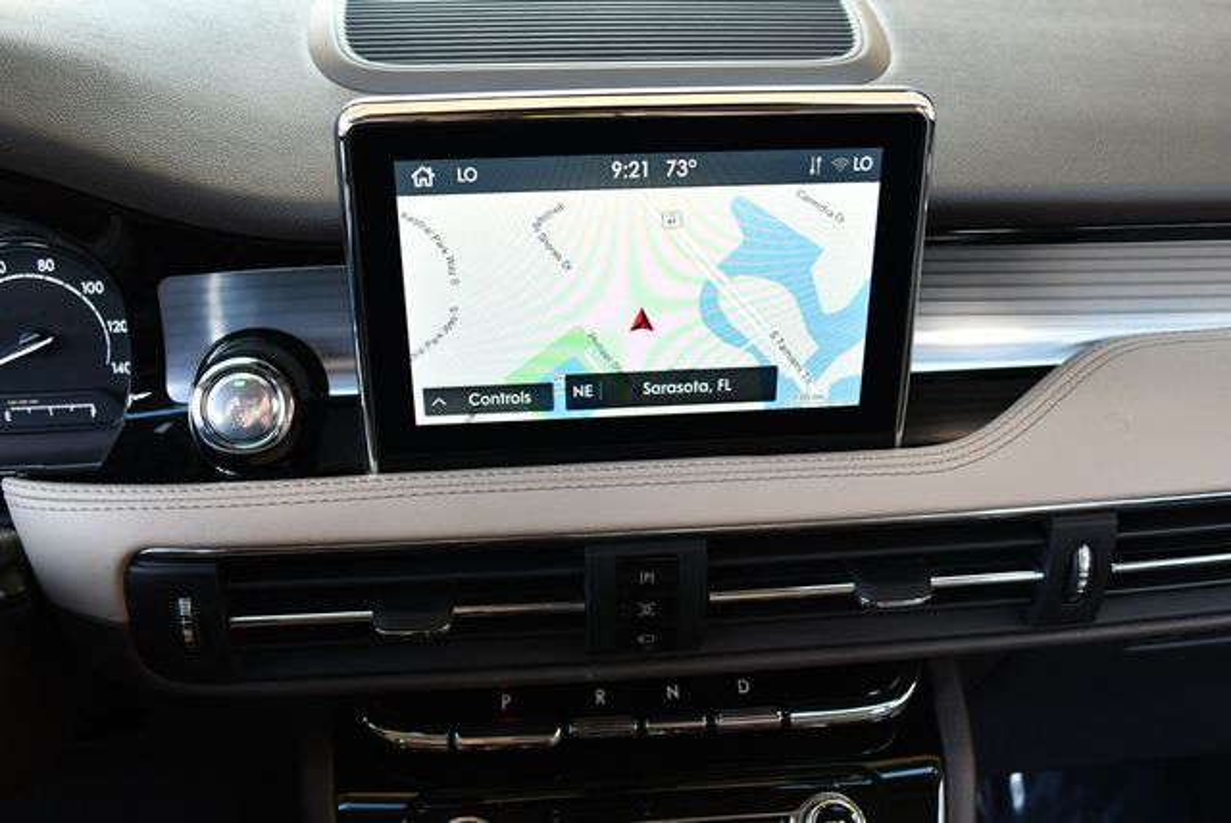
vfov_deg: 36.9
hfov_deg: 53.1
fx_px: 1232
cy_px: 412
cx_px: 616
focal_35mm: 36
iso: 800
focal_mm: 18
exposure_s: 1/250
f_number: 3.5
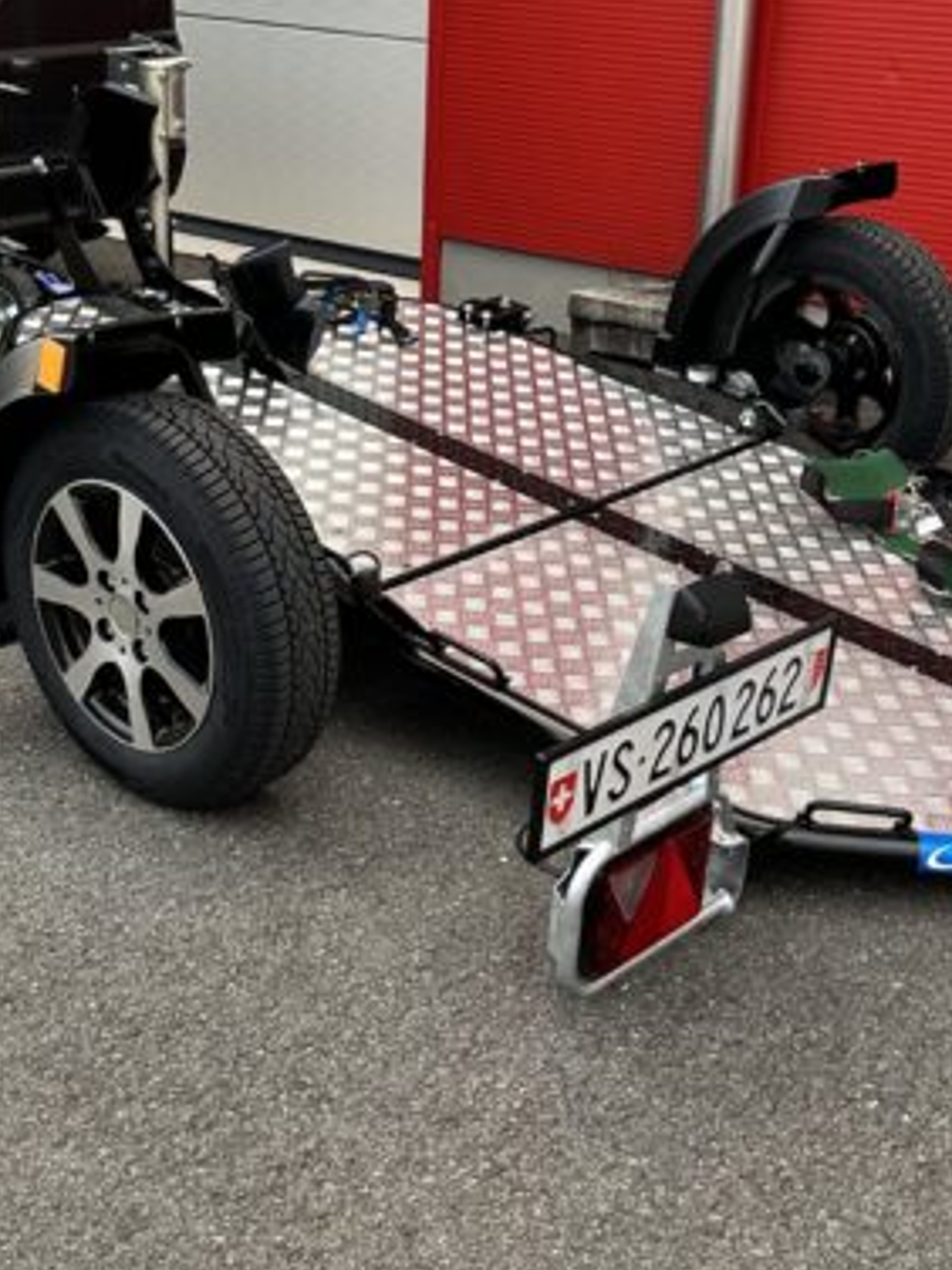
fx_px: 1870
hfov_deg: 28.5
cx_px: 567
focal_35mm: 51
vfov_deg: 37.4
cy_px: 537
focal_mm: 6.86
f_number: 1.78
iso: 250
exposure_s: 1/104
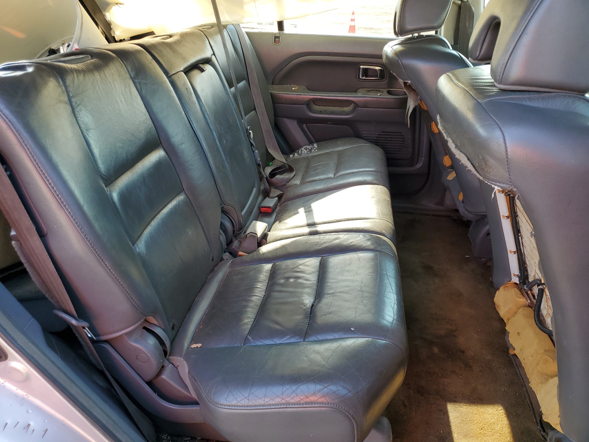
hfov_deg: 67.3
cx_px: 294
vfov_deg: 53.1
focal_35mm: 26
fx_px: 442
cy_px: 221
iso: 50
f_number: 1.5
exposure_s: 1/164
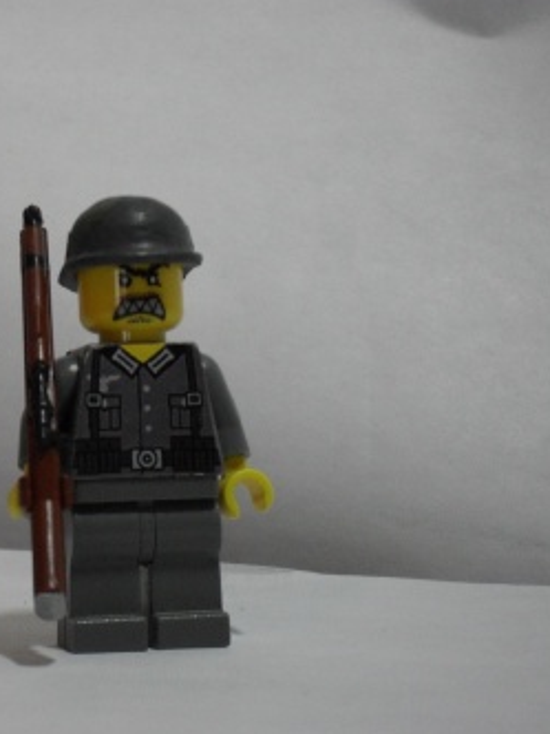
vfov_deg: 16.4
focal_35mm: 120
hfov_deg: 12.3
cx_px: 148
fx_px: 2542
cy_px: 367
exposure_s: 1/30
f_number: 5.5
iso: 200
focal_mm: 15.7
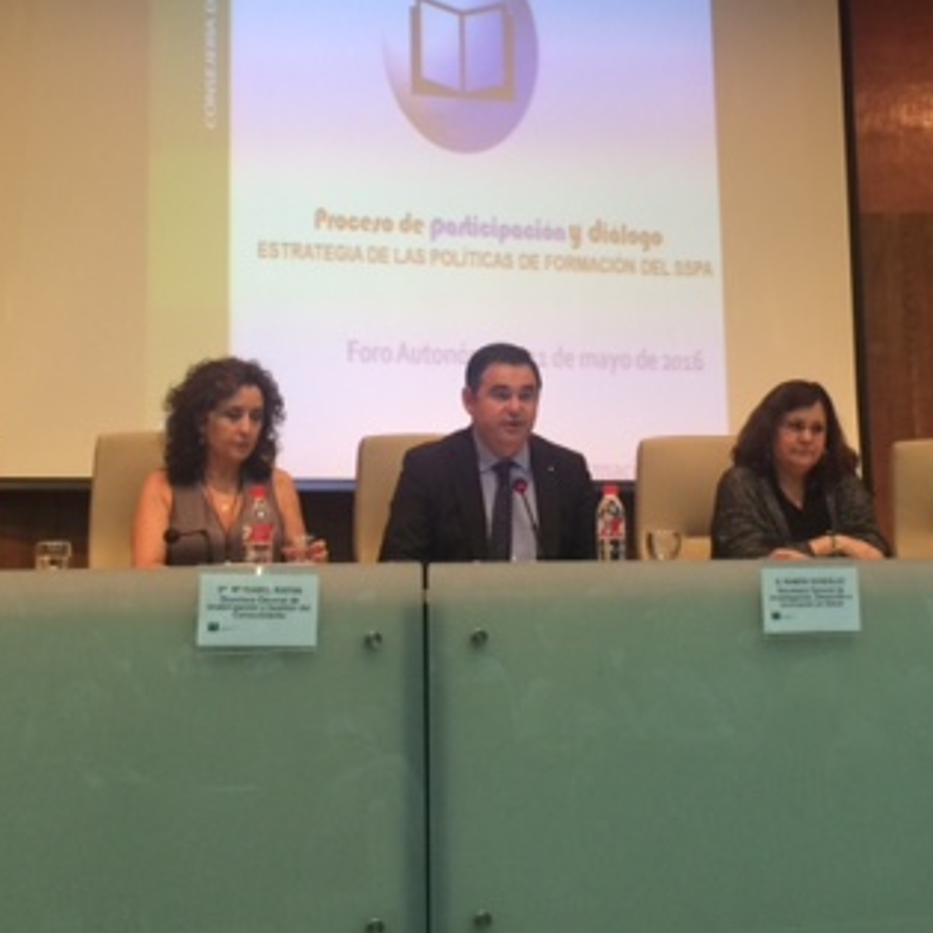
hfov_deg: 32.7
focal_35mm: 52
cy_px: 370
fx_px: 1586
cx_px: 548
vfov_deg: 32.7
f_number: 2.2
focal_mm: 4.15
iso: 100
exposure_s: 1/33
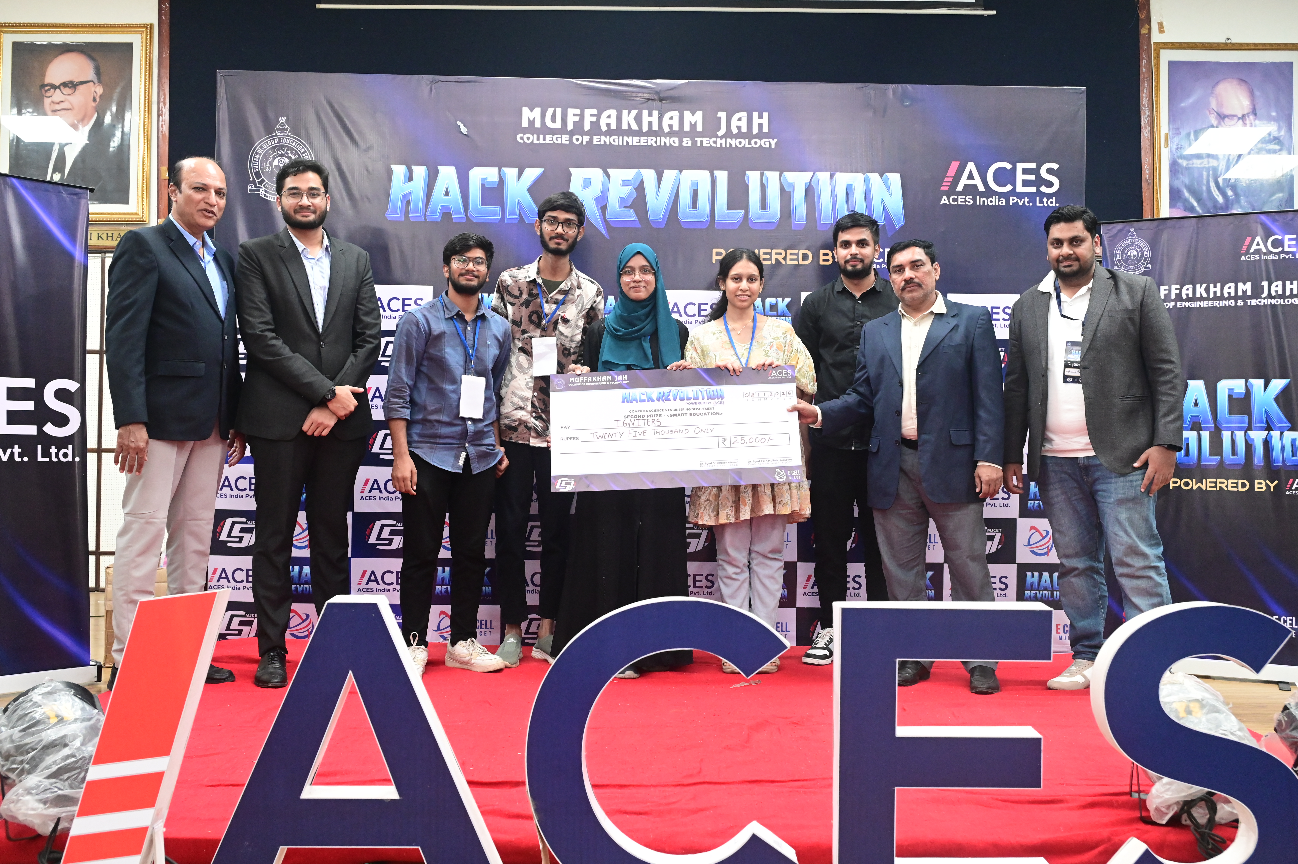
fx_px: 1207
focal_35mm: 34
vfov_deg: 39.4
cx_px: 649
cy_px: 432
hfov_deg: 56.5
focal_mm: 33.5
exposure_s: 1/125
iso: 6400
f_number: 5.6
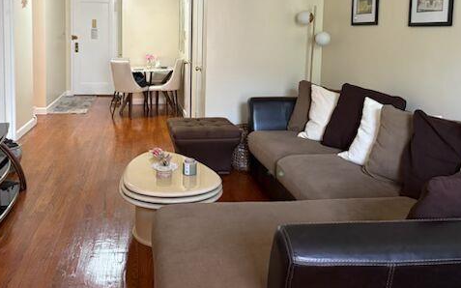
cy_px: 73
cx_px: 192
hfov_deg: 52.5
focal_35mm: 37
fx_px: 465
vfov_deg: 33.8
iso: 320
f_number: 1.6
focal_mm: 5.96
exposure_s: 1/60
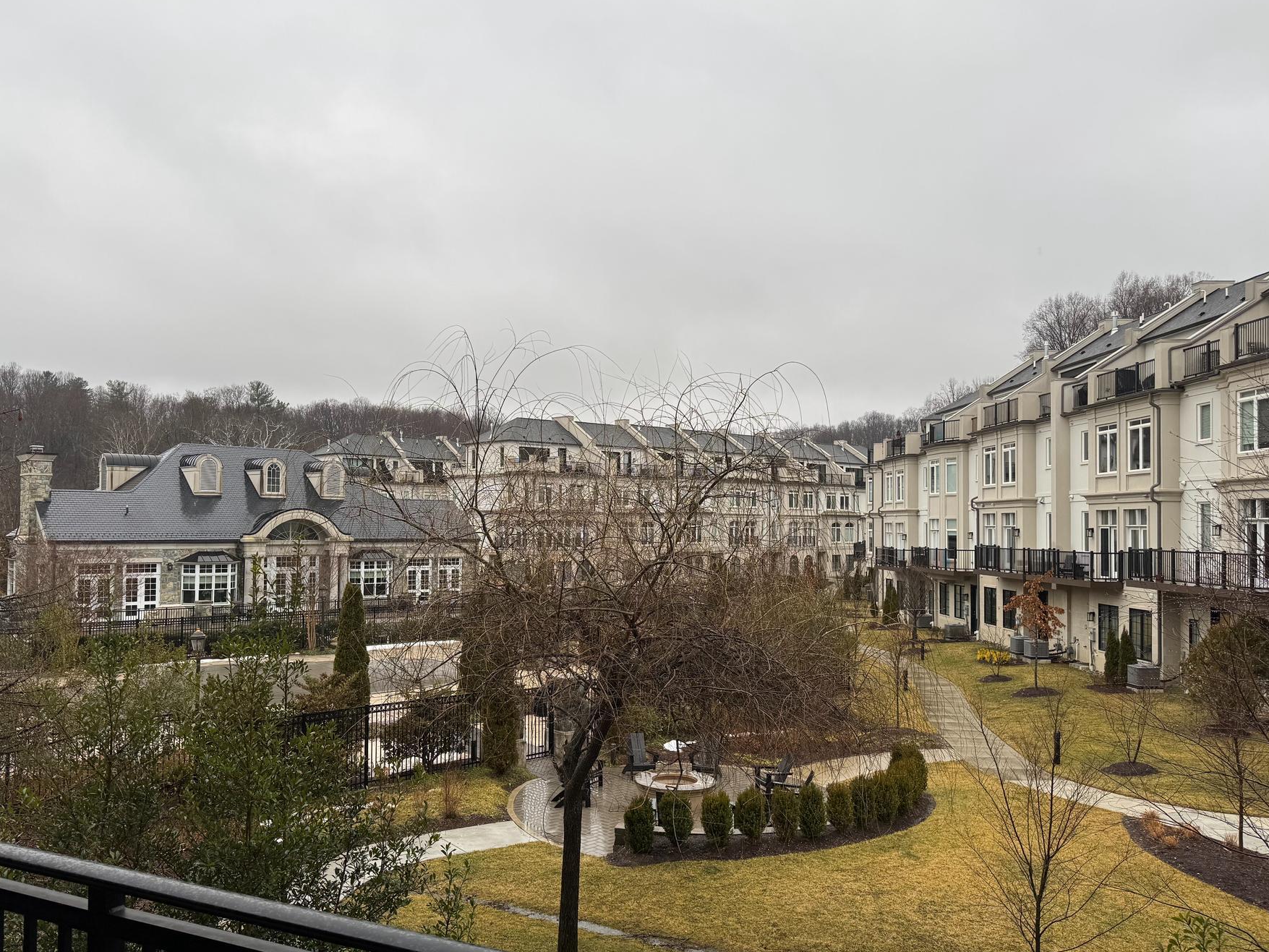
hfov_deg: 63.3
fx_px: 1027
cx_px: 566
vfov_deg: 49.7
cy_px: 501
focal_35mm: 28
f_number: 1.78
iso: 80
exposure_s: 1/506
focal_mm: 6.76
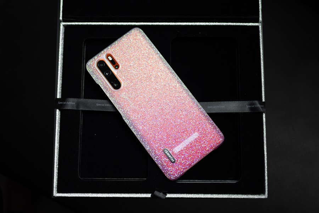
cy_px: 106
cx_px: 160
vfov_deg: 37.8
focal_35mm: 35
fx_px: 310
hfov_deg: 54.5
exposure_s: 1/80
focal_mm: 35
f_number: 1.8
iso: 100
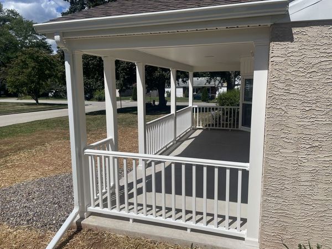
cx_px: 166
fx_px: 249
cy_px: 124
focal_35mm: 26
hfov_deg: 67.3
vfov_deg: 53.1
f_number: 1.6
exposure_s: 1/8403
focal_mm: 4.2
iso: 32
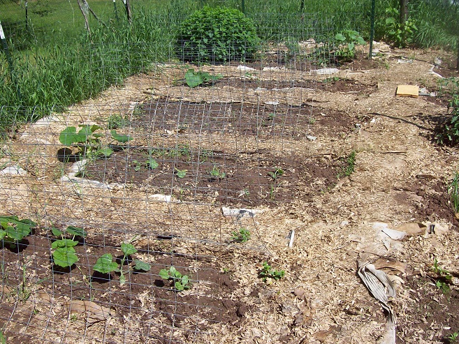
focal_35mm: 39
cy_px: 161
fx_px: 517
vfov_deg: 36.8
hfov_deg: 47.9
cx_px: 230
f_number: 4.8
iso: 80
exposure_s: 1/700
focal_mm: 6
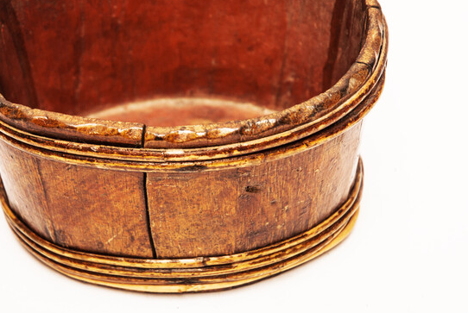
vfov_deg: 8.9
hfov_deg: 13.2
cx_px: 172
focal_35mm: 155
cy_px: 108
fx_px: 2018
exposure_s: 1/6
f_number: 4.5
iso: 100
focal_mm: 70
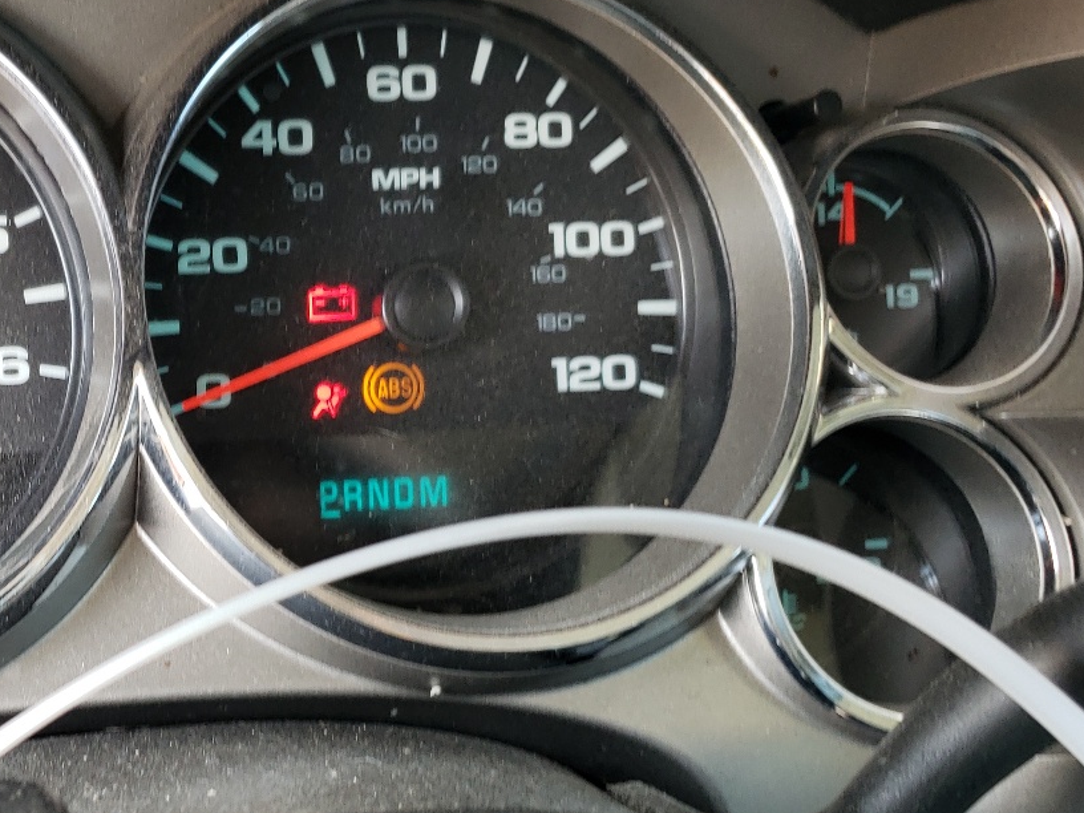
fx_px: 1597
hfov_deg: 35.4
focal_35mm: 51
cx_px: 121
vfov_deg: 28.3
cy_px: 567
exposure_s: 1/60.2
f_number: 1.5
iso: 50
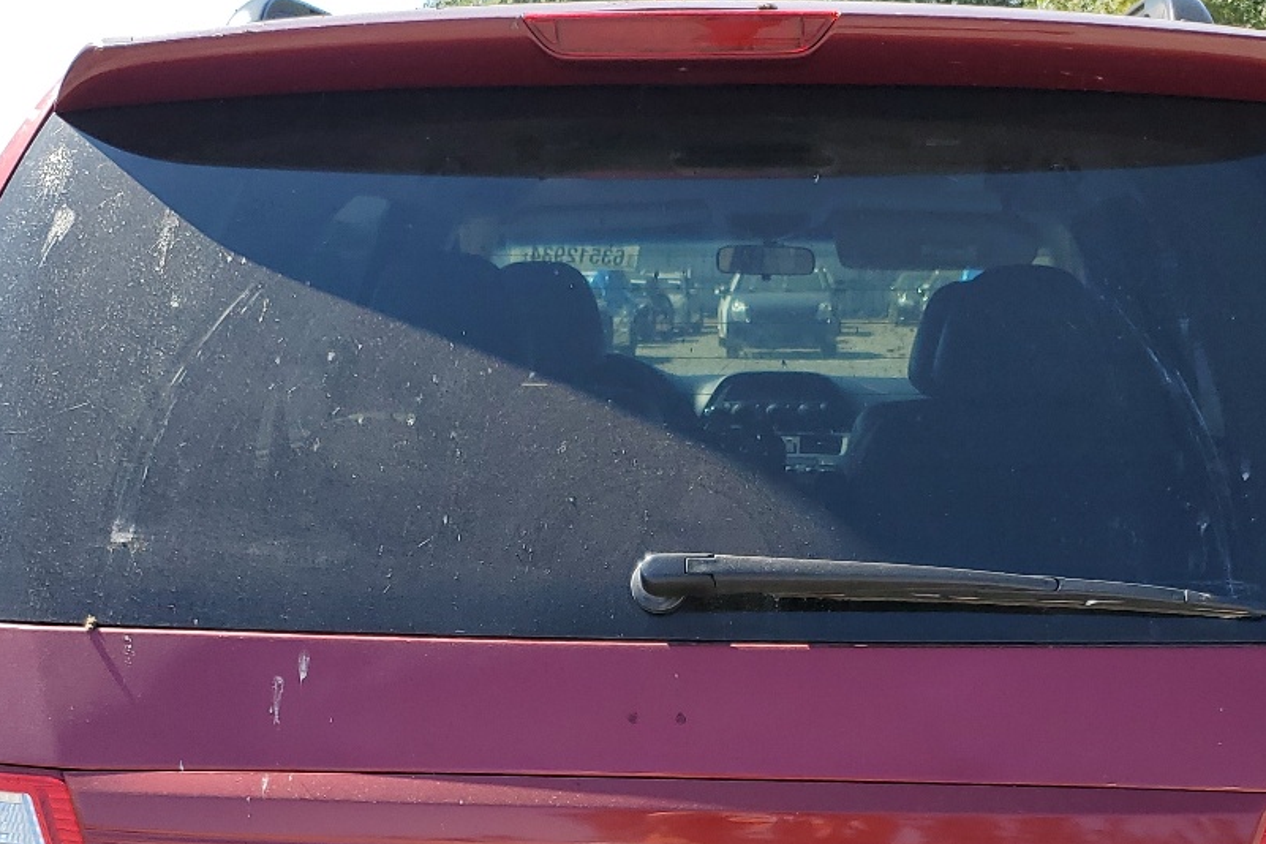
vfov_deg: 24.0
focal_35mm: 54
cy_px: 842
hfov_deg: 36.8
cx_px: 705
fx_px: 1899
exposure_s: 1/1250
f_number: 1.5
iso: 50
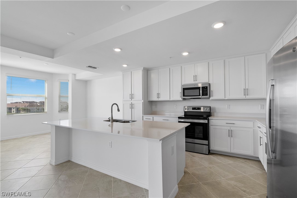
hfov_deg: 96.7
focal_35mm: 16
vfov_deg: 73.7
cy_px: 99
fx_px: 132
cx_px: 148
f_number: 8
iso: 640
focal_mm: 16
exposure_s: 1/200
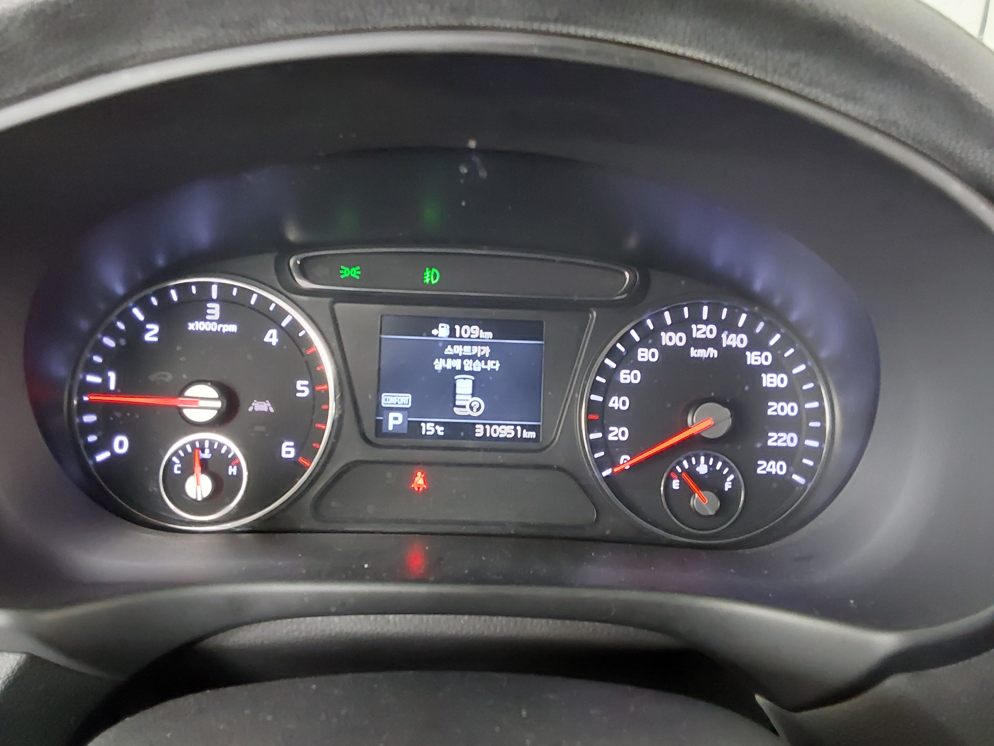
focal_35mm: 28
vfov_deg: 49.7
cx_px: 497
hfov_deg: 63.4
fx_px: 804
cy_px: 373
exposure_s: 1/30
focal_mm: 2.91
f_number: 1.9
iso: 320
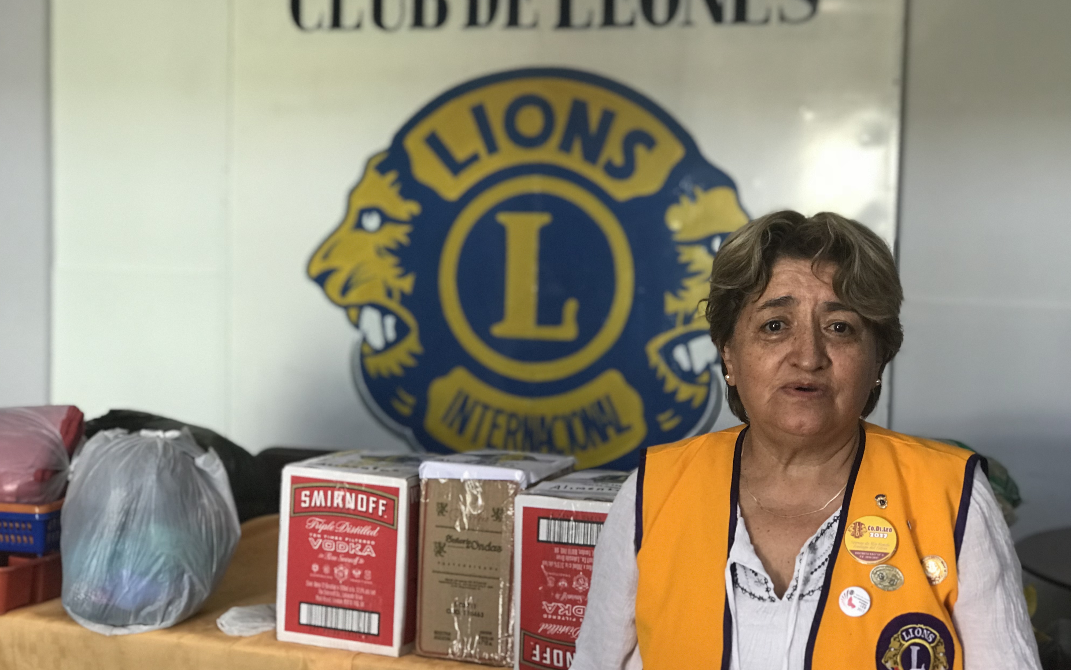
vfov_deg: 21.3
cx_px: 533
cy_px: 351
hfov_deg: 33.5
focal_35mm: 61
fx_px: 1780
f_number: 2.8
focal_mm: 6.6
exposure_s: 1/50
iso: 100
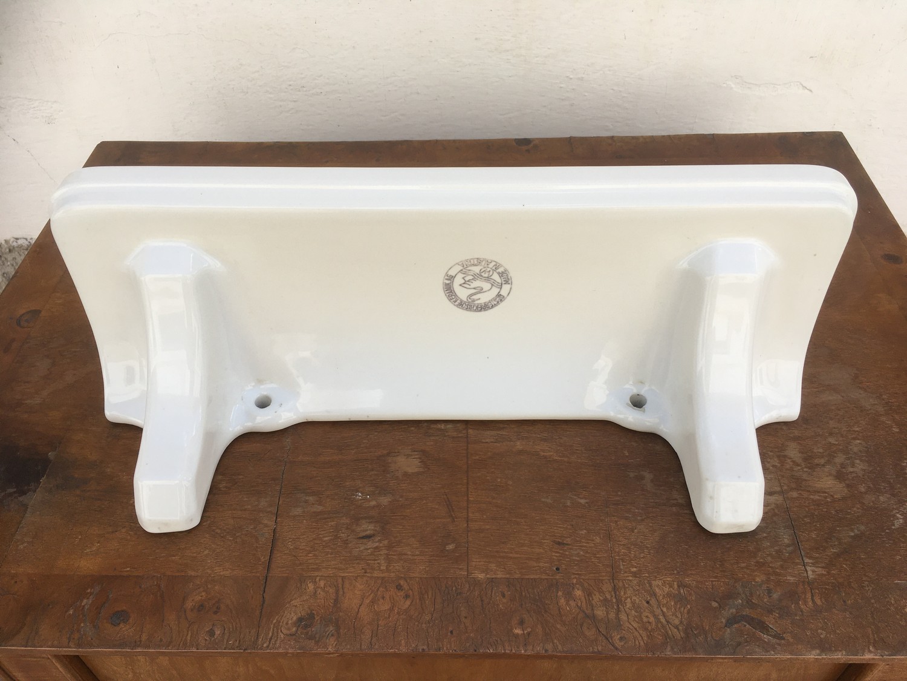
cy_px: 340
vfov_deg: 48.2
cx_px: 454
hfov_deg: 61.7
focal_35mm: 29
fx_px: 760
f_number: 2.2
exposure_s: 1/615
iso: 25
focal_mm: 4.15
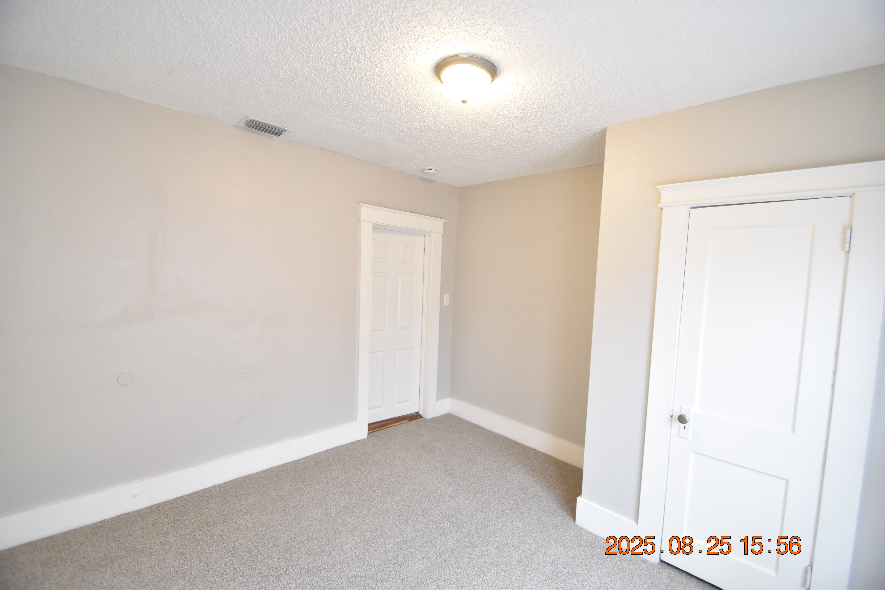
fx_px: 369
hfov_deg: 100.4
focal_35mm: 15
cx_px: 442
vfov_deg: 77.3
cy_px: 295
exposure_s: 1/45
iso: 800
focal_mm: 10
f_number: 3.5
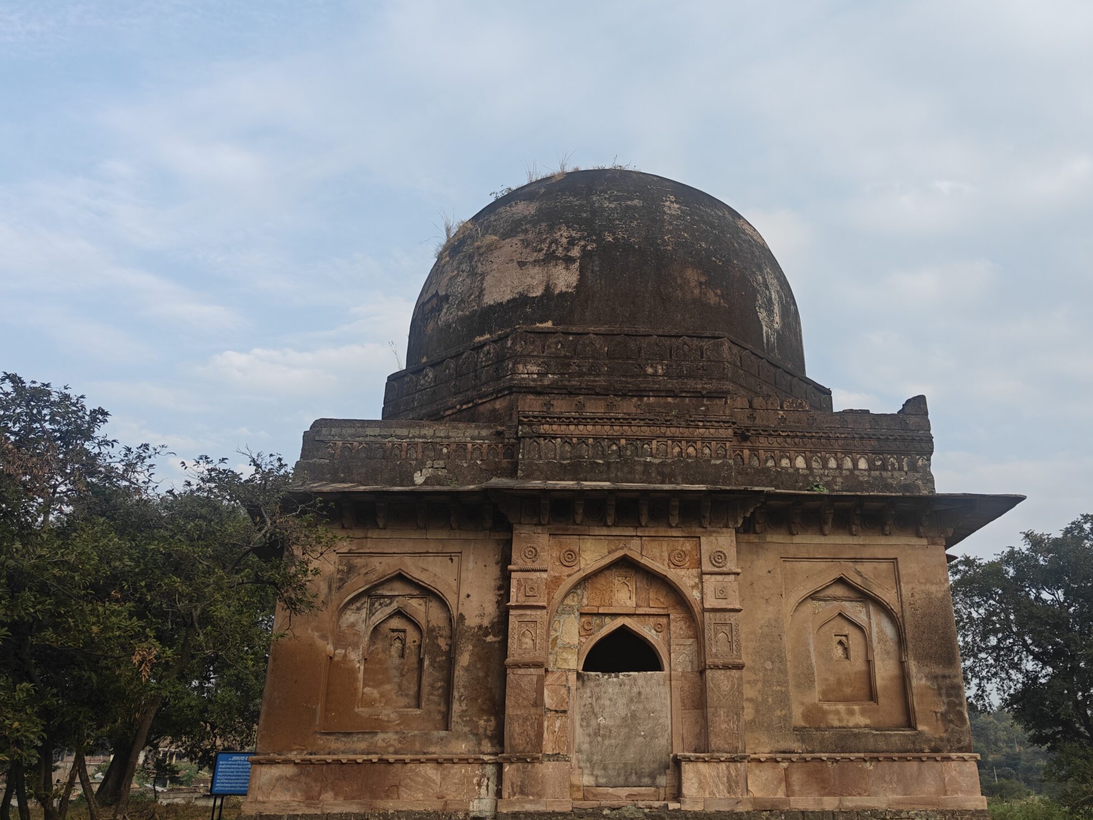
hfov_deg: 58.0
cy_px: 366
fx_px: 979
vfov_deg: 45.4
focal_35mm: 31
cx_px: 639
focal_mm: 5.59
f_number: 1.8
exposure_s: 1/1088
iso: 50
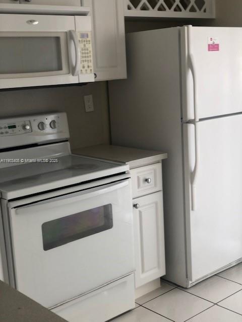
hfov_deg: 28.0
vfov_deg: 36.8
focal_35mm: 52
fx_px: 485
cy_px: 161
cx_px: 121
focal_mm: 6
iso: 25
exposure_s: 1/60
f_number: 2.4
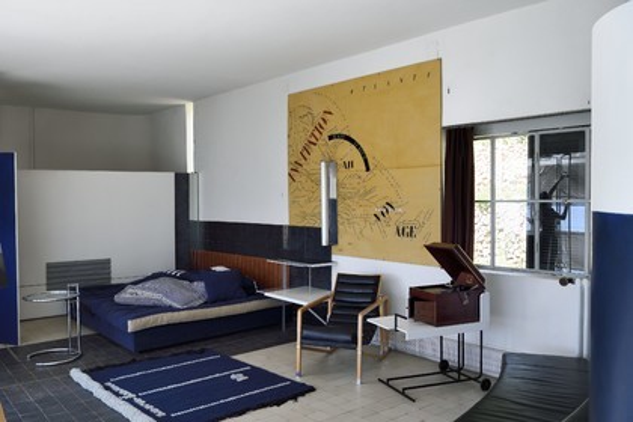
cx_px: 316
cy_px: 211
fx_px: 545
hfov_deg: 60.3
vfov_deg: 42.3
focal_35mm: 31
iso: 400
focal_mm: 31
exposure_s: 1/80
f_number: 9
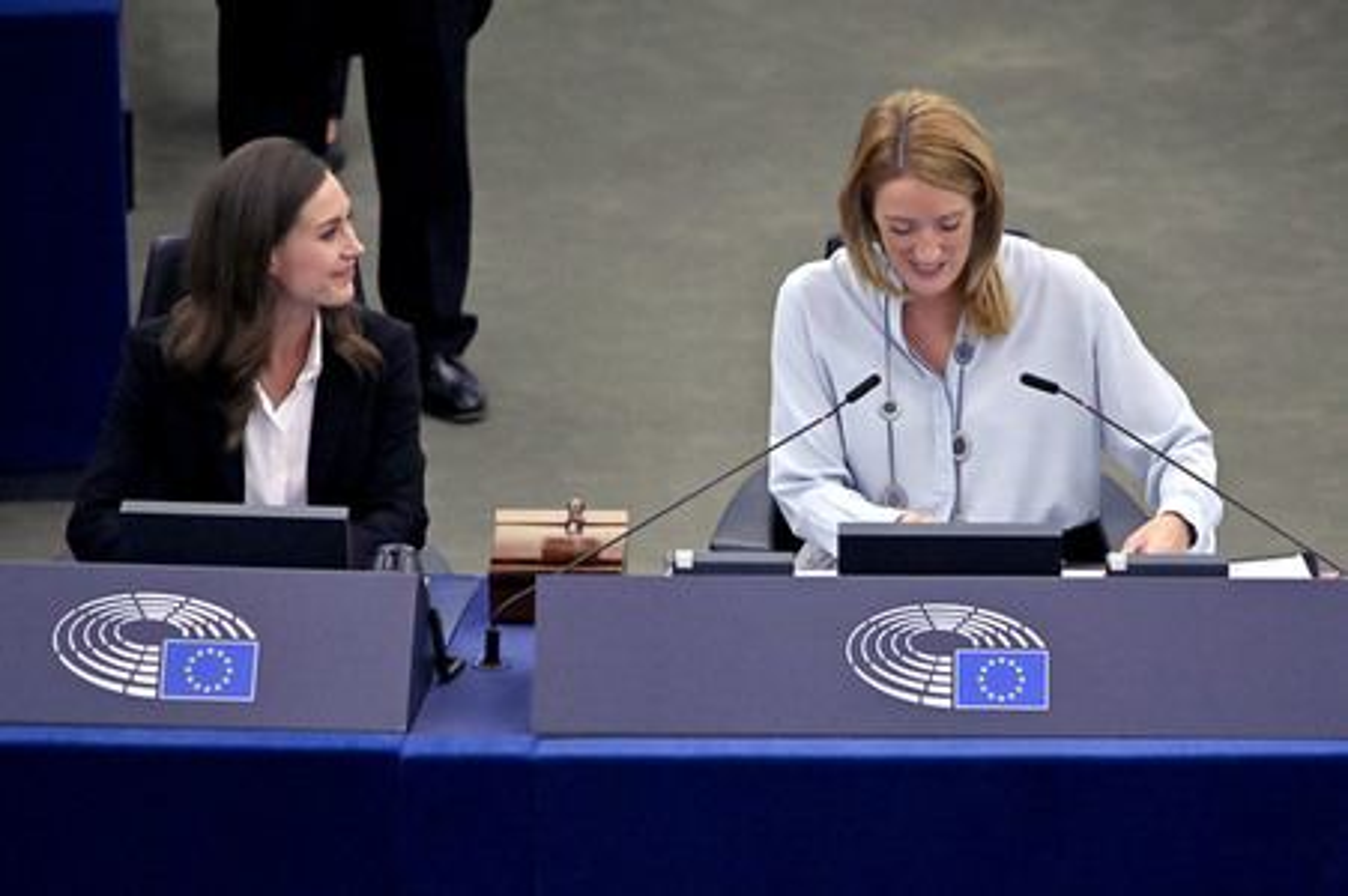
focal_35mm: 600
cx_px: 674
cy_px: 448
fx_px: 22450
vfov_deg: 2.3
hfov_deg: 3.4
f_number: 6.3
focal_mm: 600
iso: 10000
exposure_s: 1/1000
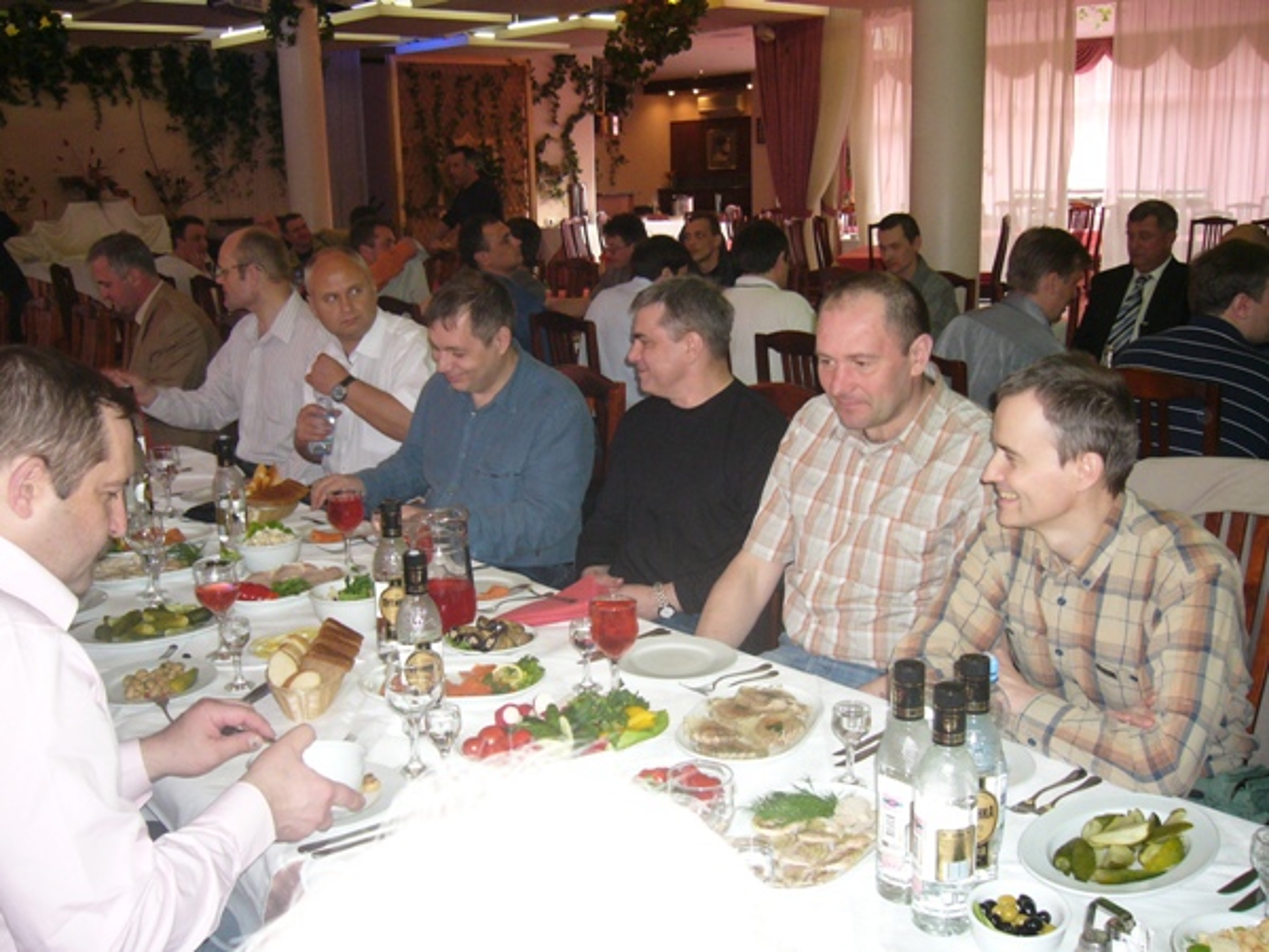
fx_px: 1283
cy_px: 476
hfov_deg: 52.6
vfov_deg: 40.7
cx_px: 634
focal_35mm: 35
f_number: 2.8
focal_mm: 5.8
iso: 200
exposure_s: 1/60
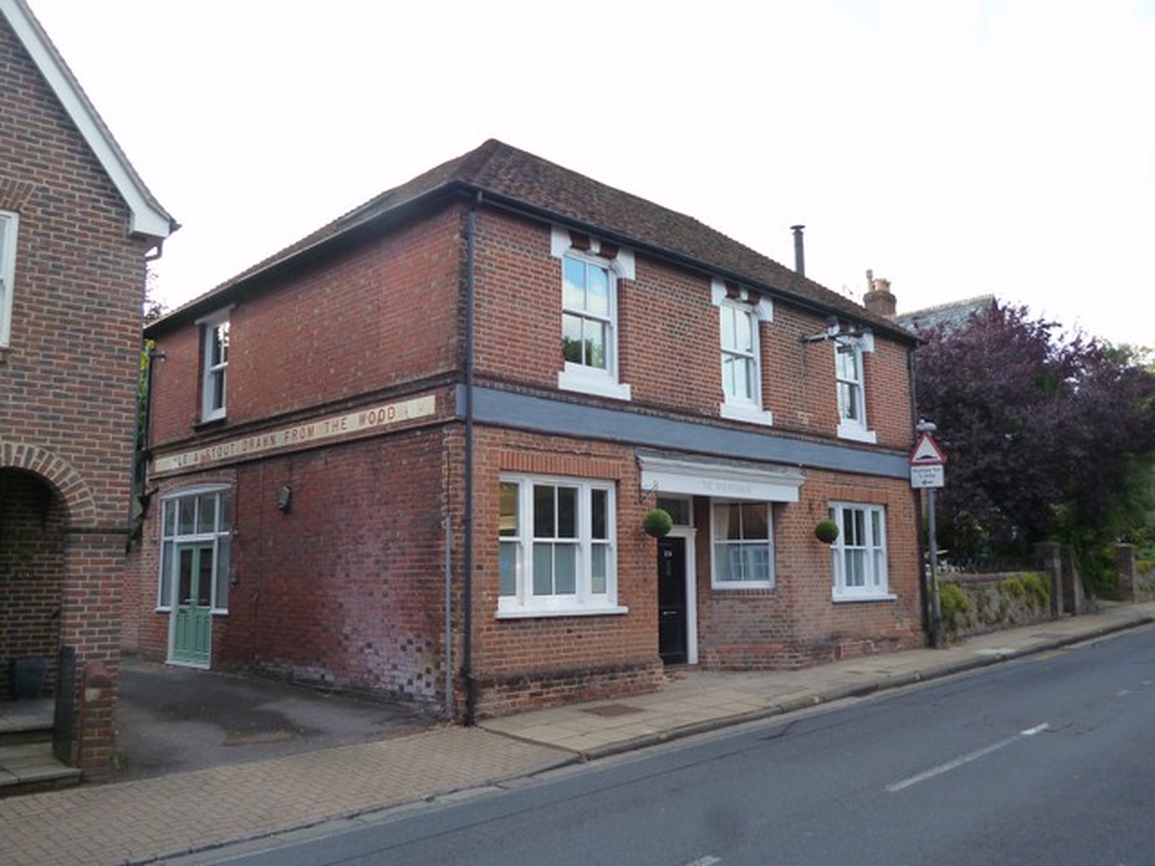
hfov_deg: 63.4
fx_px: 934
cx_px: 578
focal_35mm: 28
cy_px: 433
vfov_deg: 49.7
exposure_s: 1/160
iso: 160
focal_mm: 5
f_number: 3.1
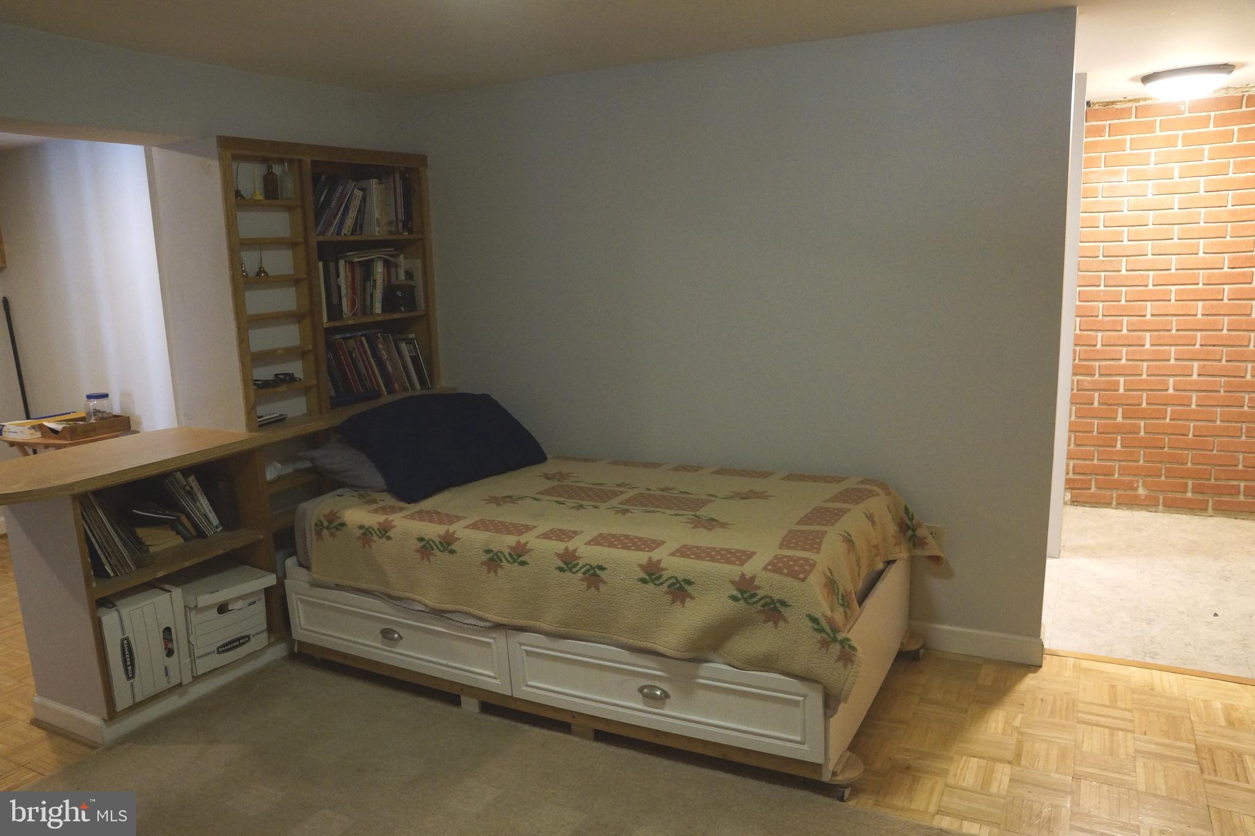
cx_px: 628
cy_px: 418
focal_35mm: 24
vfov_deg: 53.1
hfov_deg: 73.7
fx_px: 837
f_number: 3.5
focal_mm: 16
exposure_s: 1/60
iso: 1600
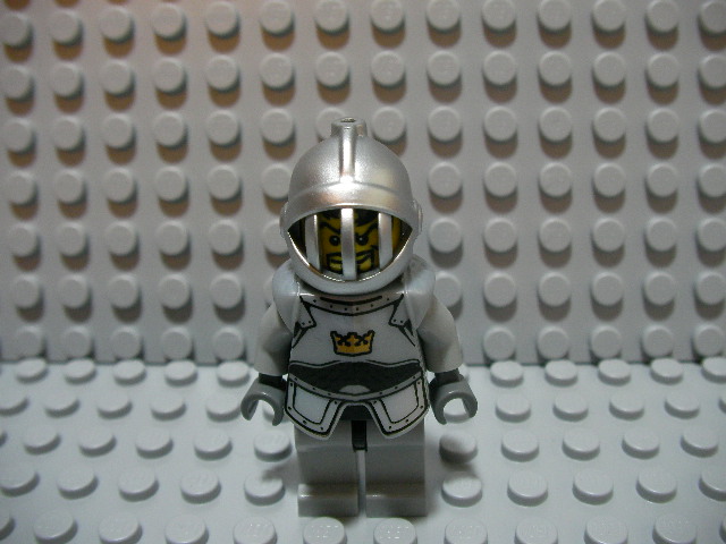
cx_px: 363
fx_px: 797
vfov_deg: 37.7
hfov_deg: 49.0
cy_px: 272
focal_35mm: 38
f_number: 3.5
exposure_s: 1/17
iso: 200
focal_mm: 6.3
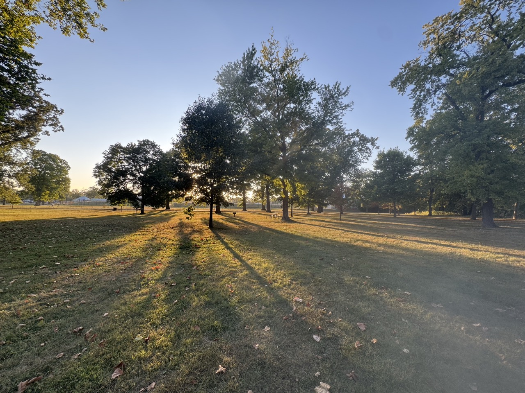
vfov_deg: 85.7
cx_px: 262
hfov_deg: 102.1
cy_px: 196
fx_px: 212
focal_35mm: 14
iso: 40
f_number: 2.2
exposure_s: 1/133
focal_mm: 2.22
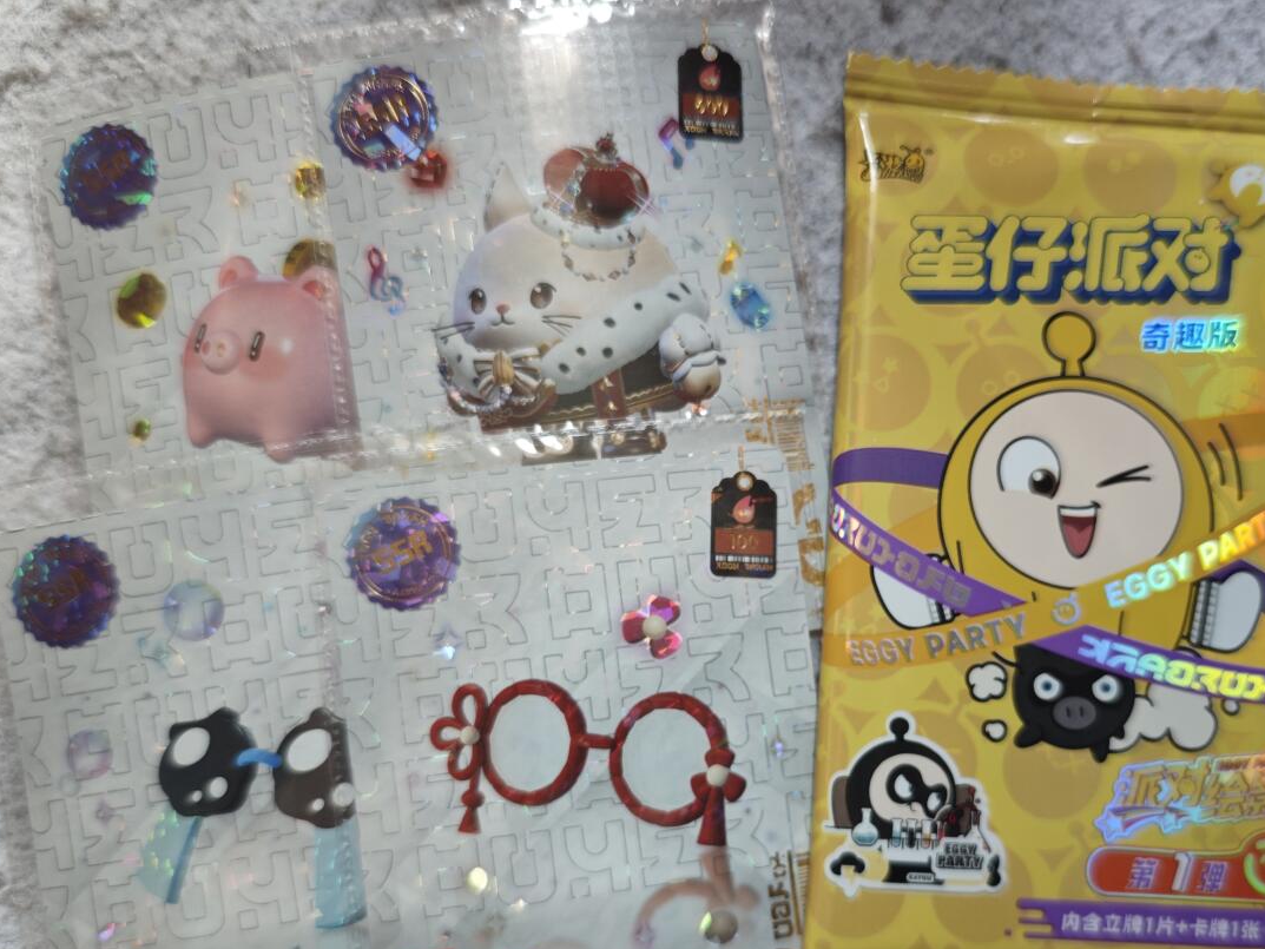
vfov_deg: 46.5
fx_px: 1096
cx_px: 763
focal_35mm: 30
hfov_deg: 59.4
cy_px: 580
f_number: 1.6
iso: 160
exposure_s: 1/100
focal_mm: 6.55
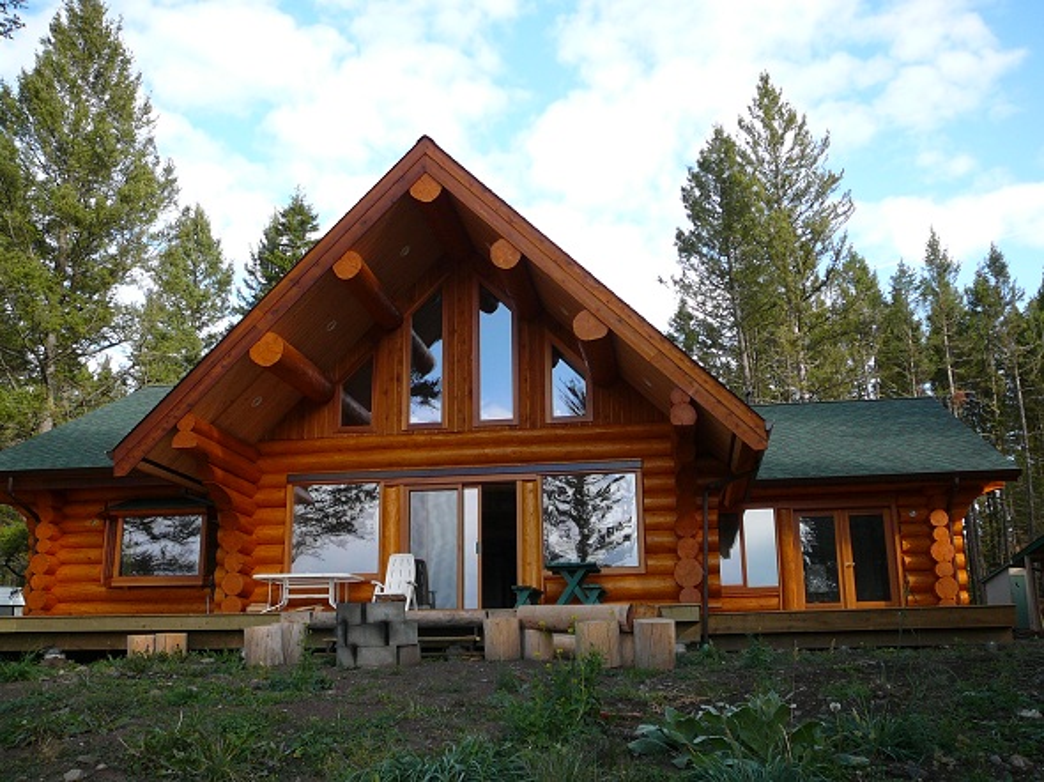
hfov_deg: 52.6
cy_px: 391
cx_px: 522
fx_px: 1055
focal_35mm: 35
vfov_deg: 40.7
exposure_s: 1/400
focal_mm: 5.2
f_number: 2.8
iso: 80
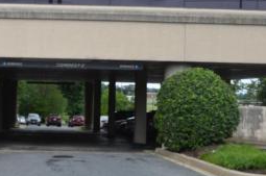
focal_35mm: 64
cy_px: 94
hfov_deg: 30.2
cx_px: 32
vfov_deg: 21.2
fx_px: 472
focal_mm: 24
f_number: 8
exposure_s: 1/250
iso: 200
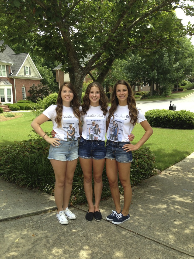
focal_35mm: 33
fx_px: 247
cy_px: 130
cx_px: 97
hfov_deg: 42.9
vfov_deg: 55.4
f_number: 2.4
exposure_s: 1/404
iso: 50
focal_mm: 4.13
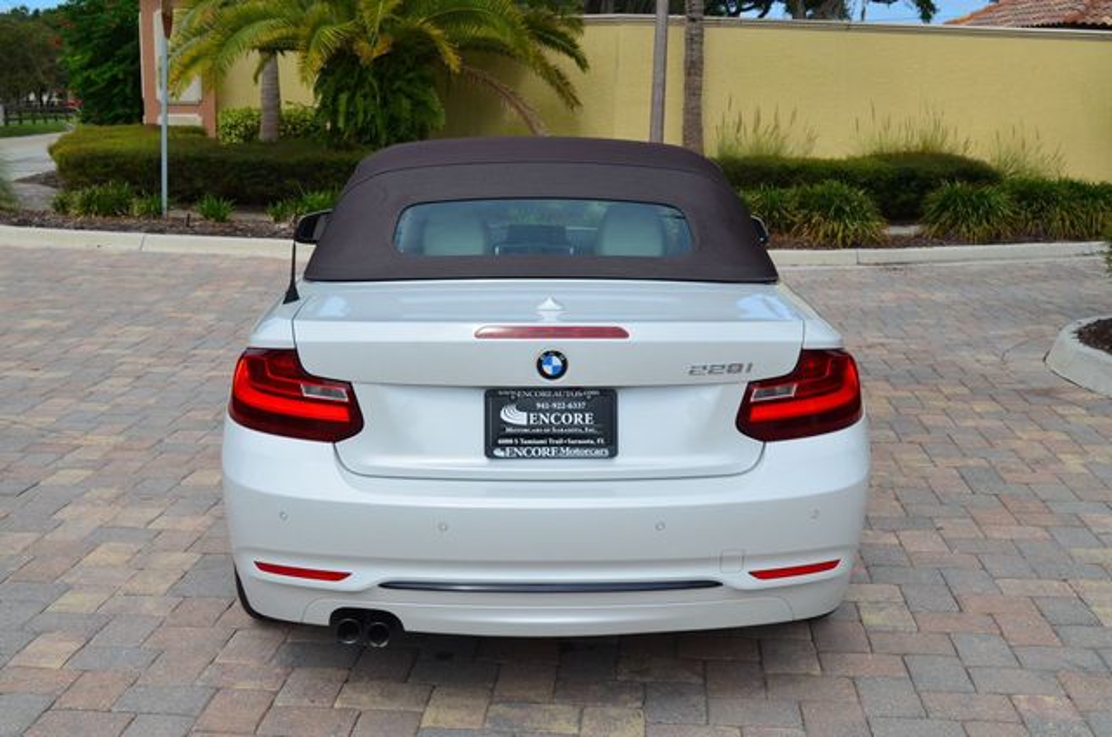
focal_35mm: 42
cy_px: 368
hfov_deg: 46.5
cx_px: 556
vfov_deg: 31.8
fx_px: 1295
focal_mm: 28
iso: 125
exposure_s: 1/125
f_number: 11
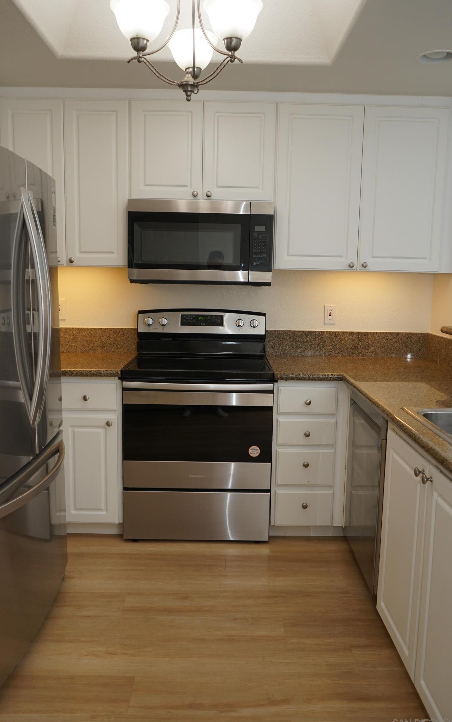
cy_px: 364
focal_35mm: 30
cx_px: 224
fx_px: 591
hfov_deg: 41.8
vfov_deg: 62.9
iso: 640
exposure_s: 1/160
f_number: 4
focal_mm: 29
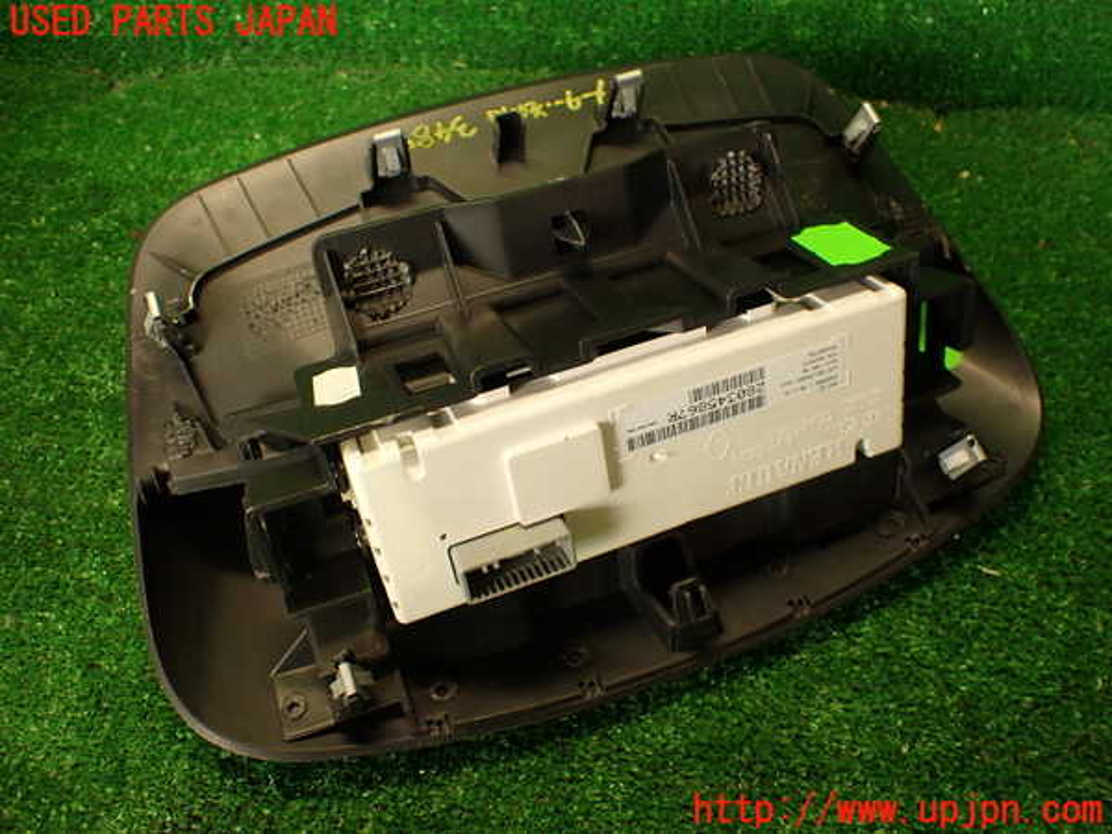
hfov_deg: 60.0
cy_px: 417
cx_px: 556
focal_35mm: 30
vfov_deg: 46.8
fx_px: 964
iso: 200
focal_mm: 5.4
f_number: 2.3
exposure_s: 1/40
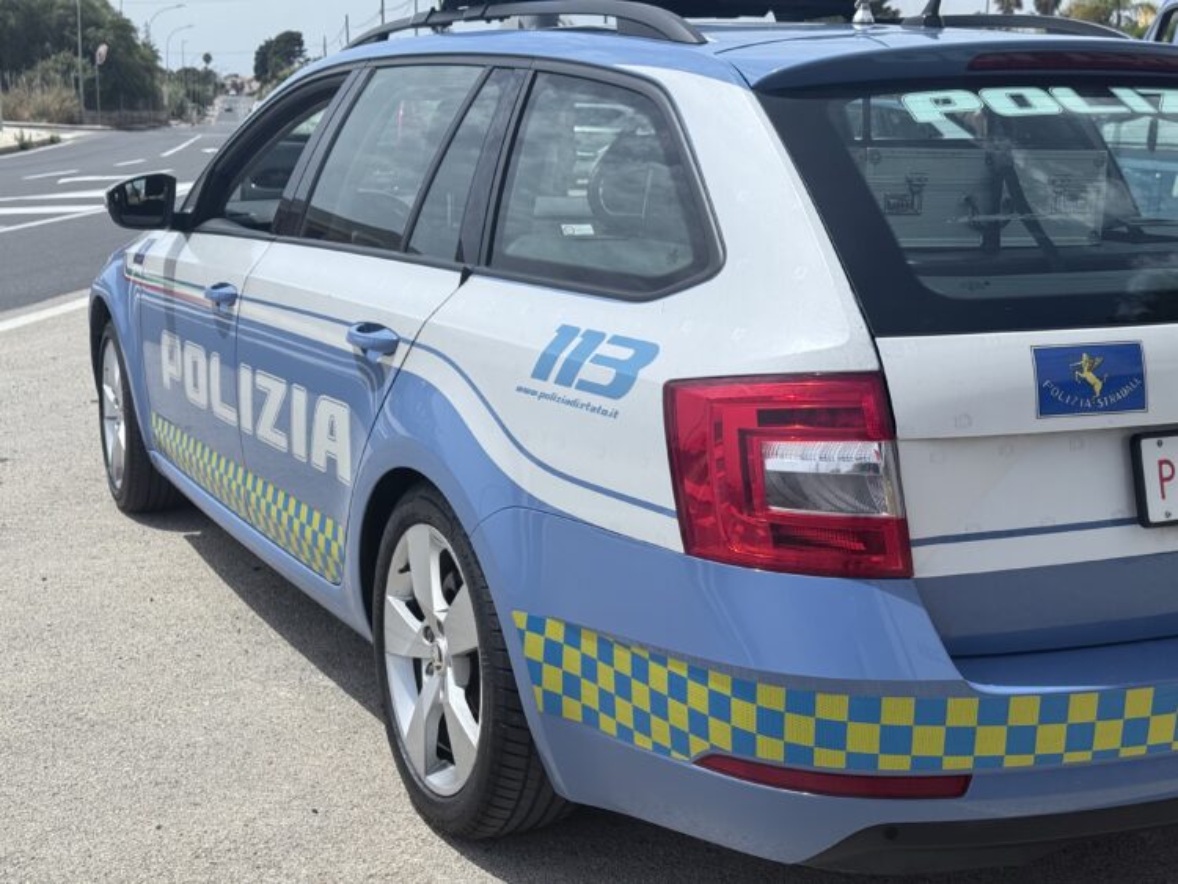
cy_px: 442
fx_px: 1634
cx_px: 589
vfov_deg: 30.3
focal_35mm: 48
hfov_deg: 39.6
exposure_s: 1/6536
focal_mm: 6.76
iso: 64
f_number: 1.78
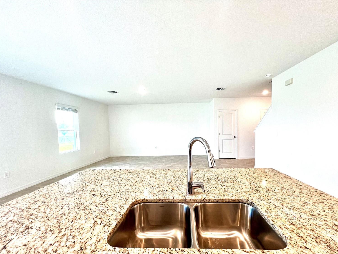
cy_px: 137
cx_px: 179
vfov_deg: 85.5
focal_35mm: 14
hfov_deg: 101.9
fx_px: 137
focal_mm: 1.57
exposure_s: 1/120
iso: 100
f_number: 1.8
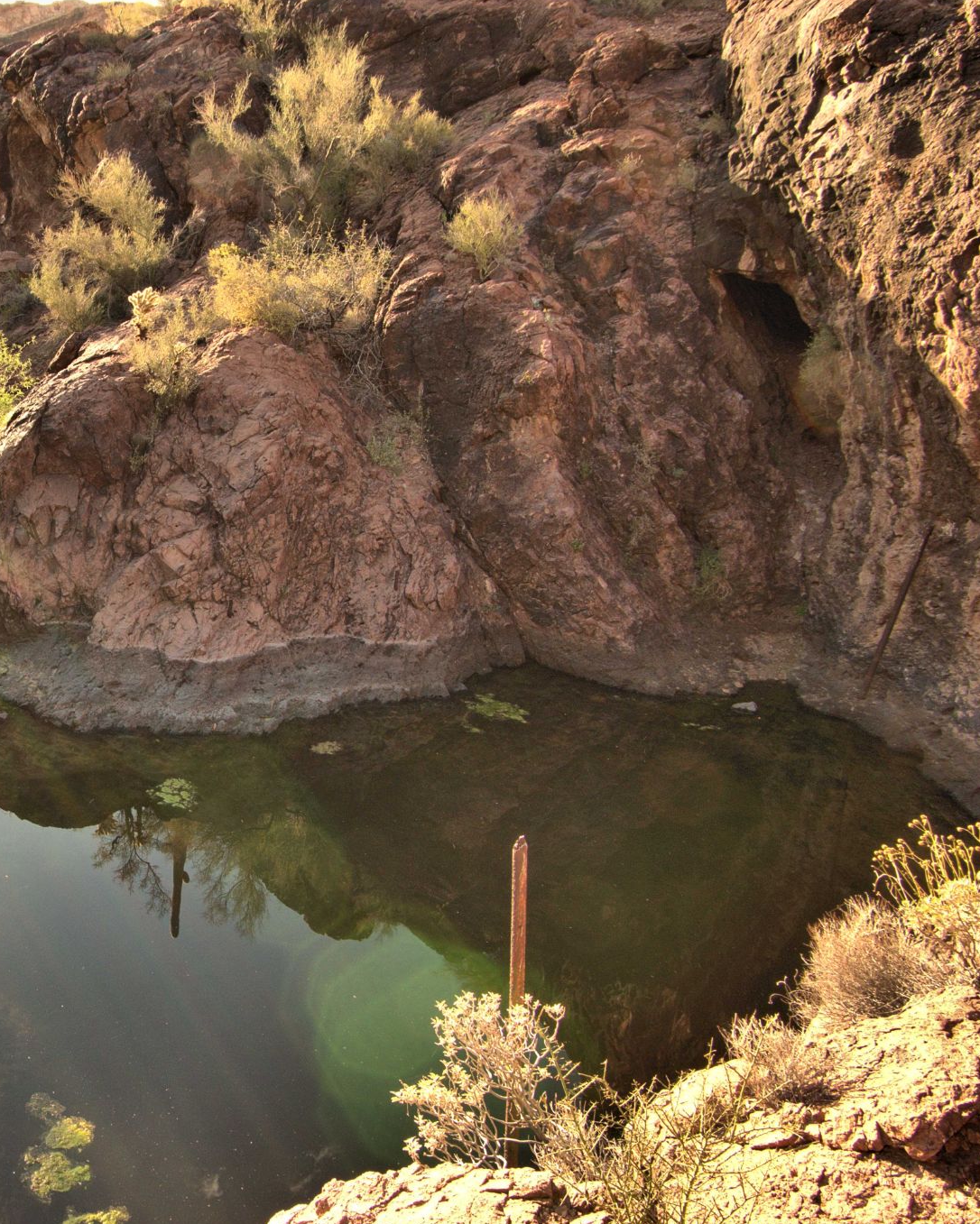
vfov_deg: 52.8
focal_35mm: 34
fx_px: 1232
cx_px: 68
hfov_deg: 39.7
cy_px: 611
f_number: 13
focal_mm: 16
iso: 200
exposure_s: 1/40
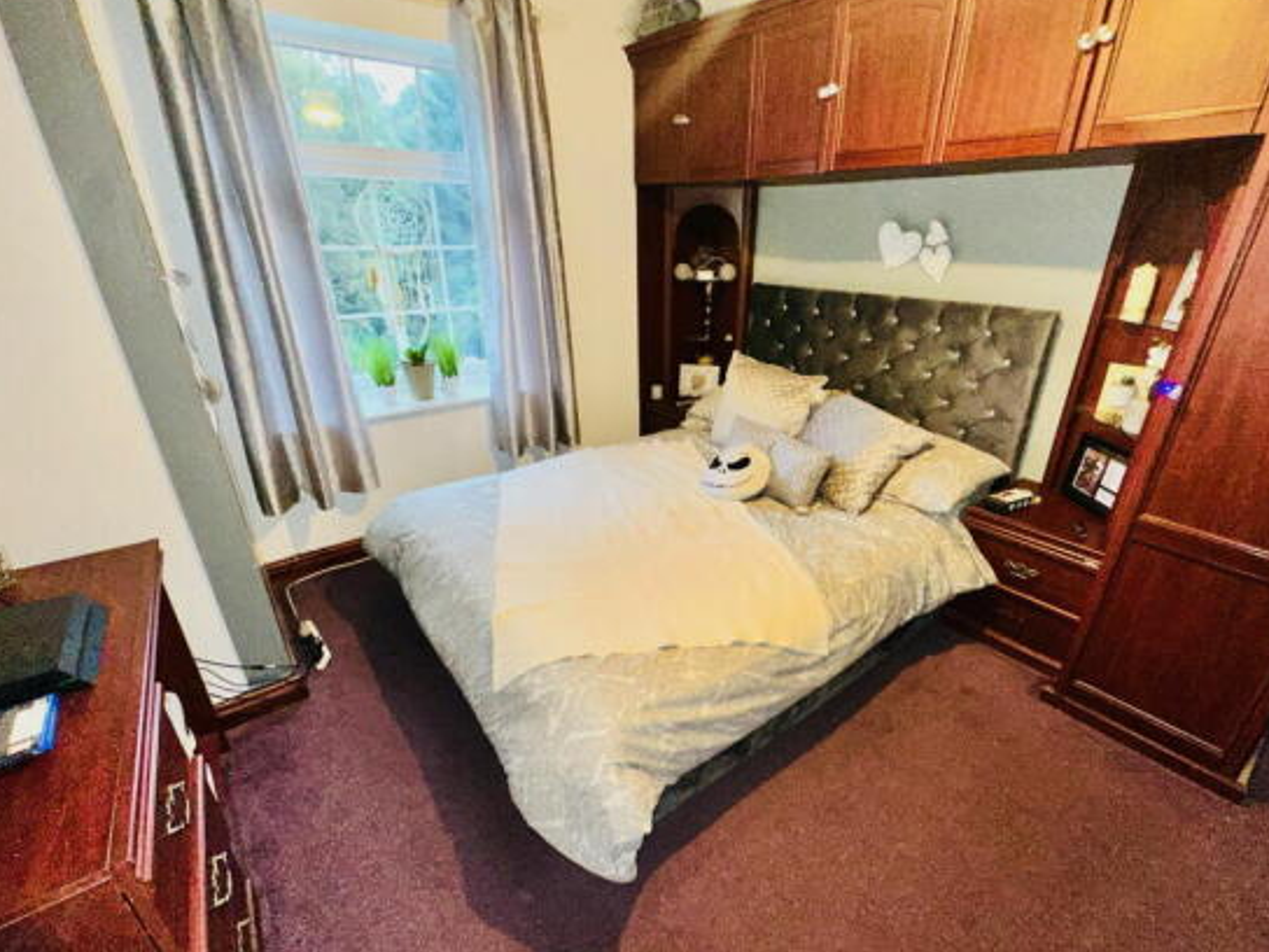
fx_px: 550
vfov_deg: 81.7
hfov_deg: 98.1
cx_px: 666
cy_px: 494
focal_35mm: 15
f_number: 2.2
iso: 100
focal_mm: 2.22
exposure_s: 1/50
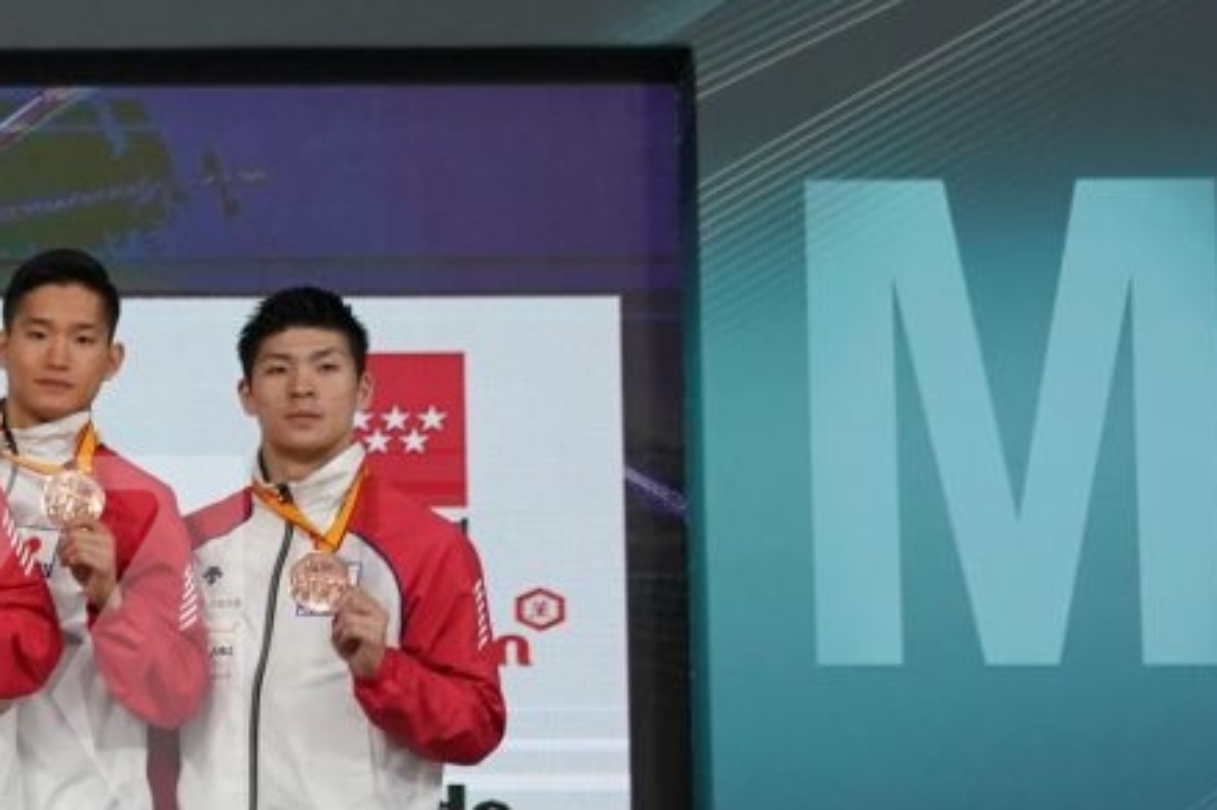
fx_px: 6218
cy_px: 708
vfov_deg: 7.4
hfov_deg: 10.5
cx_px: -951
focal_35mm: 184
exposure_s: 1/250
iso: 1600
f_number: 2.8
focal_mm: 45
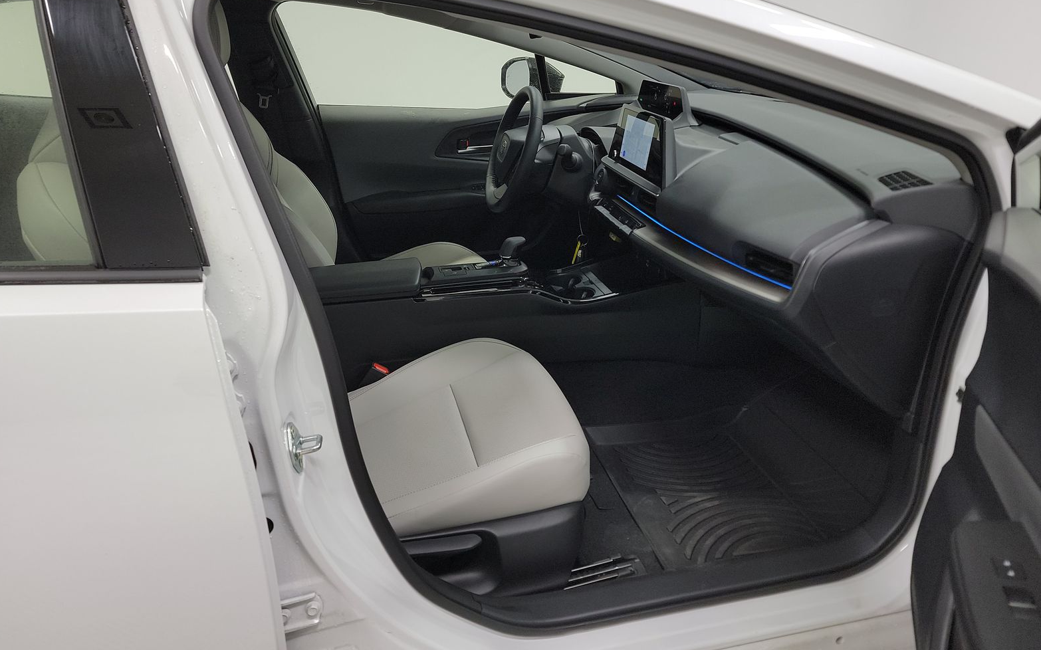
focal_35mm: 26
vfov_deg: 47.3
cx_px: 513
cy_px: 262
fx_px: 737
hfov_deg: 70.4
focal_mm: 6.7
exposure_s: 1/59
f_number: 1.8
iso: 80
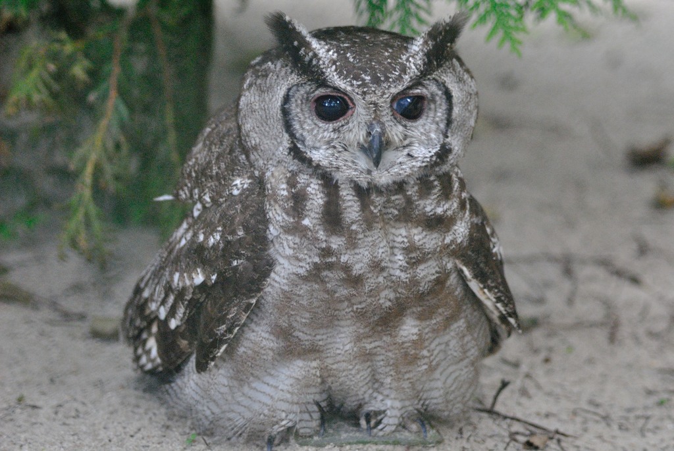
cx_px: 337
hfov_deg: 11.8
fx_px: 3261
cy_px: 226
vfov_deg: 7.9
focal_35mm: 174
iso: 1600
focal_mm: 116
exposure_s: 1/125
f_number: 4.2
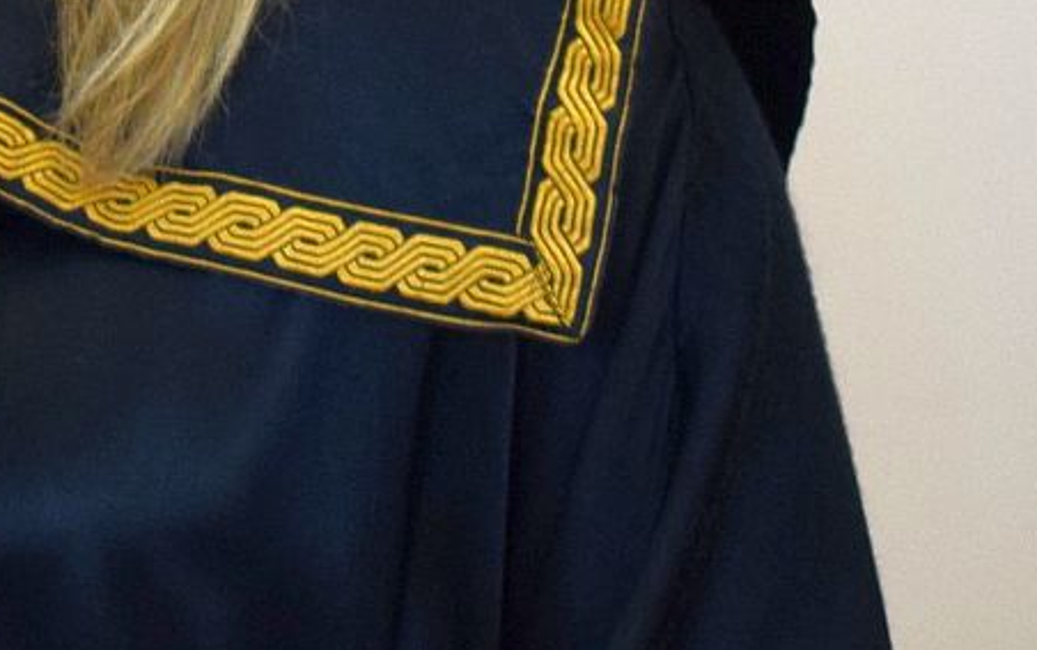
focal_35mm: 188
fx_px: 5320
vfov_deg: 7.0
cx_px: -250
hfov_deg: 10.9
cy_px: 53
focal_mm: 29
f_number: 4.2
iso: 720
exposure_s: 1/60
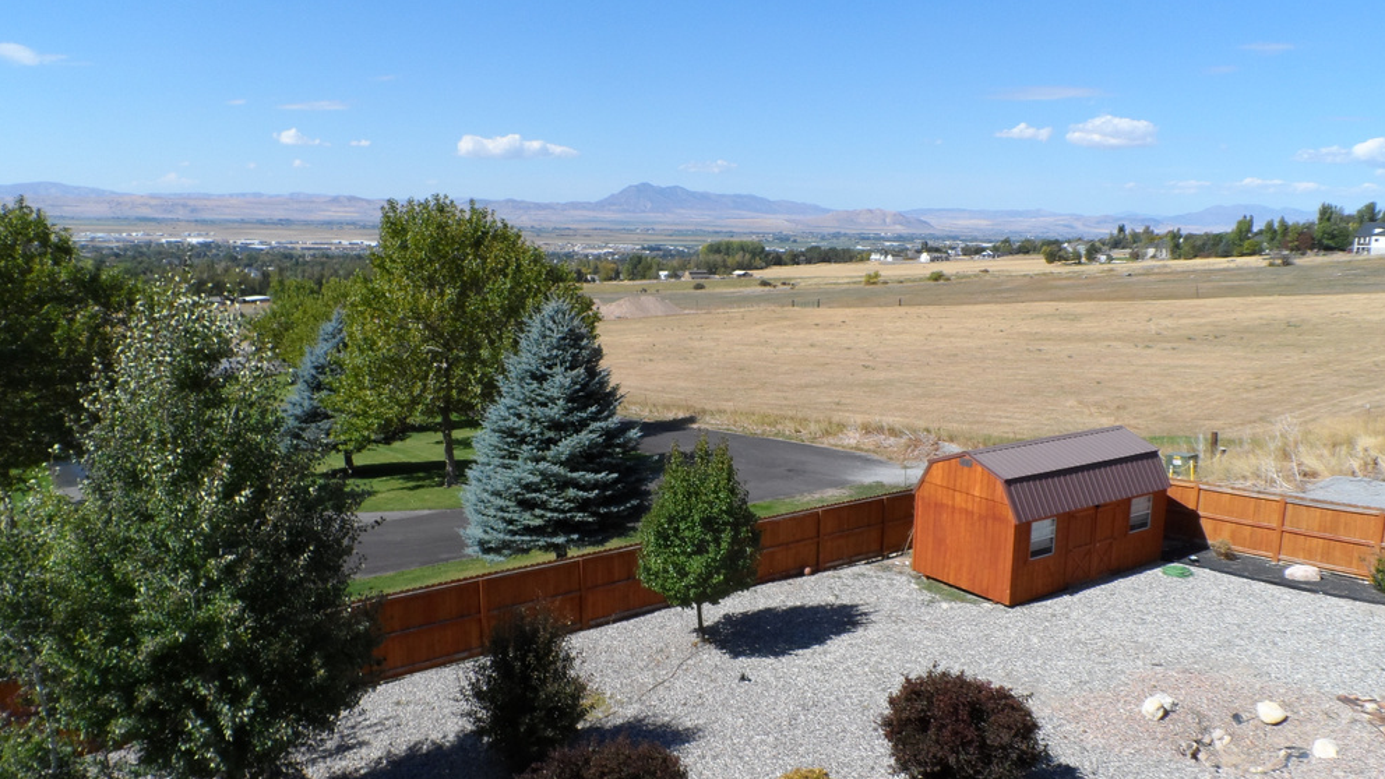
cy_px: 423
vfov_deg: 42.9
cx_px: 688
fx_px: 992
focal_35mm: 27
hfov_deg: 69.9
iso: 80
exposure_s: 1/500
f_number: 4.5
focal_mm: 4
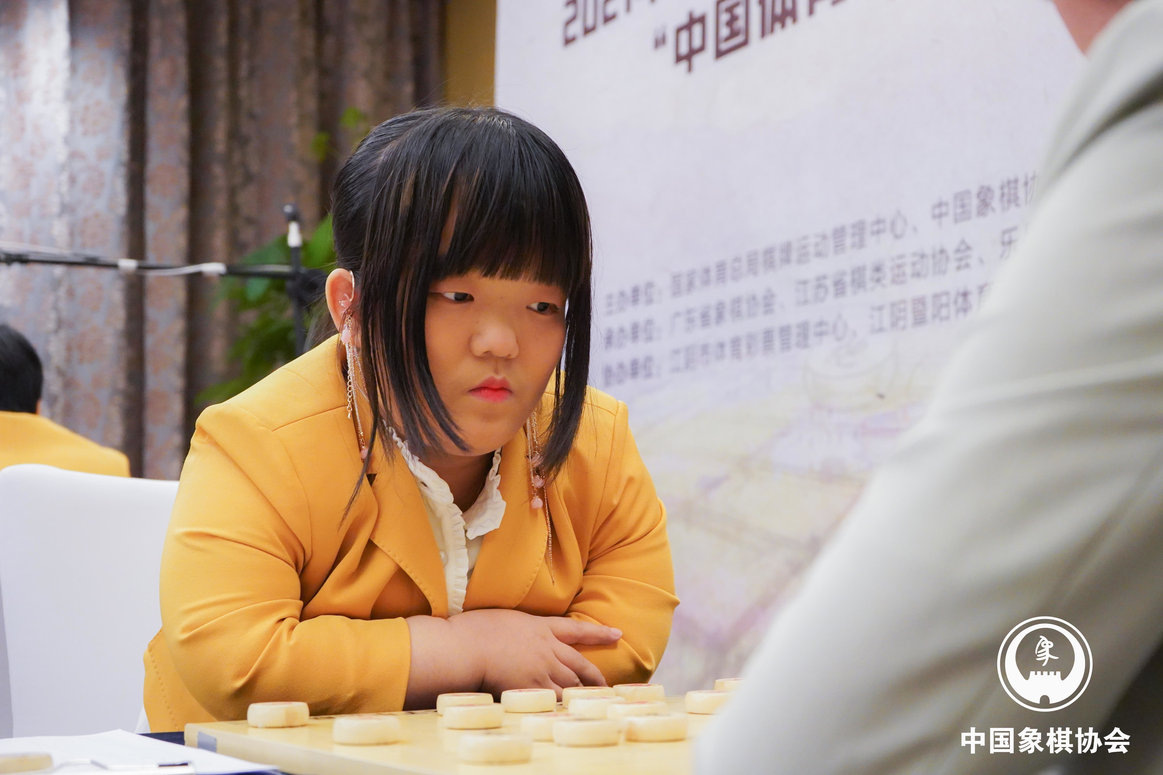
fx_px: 1680
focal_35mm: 52
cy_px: 388
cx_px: 582
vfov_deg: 26.0
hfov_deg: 38.2
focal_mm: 52
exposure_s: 1/80
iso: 8000
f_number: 5.6
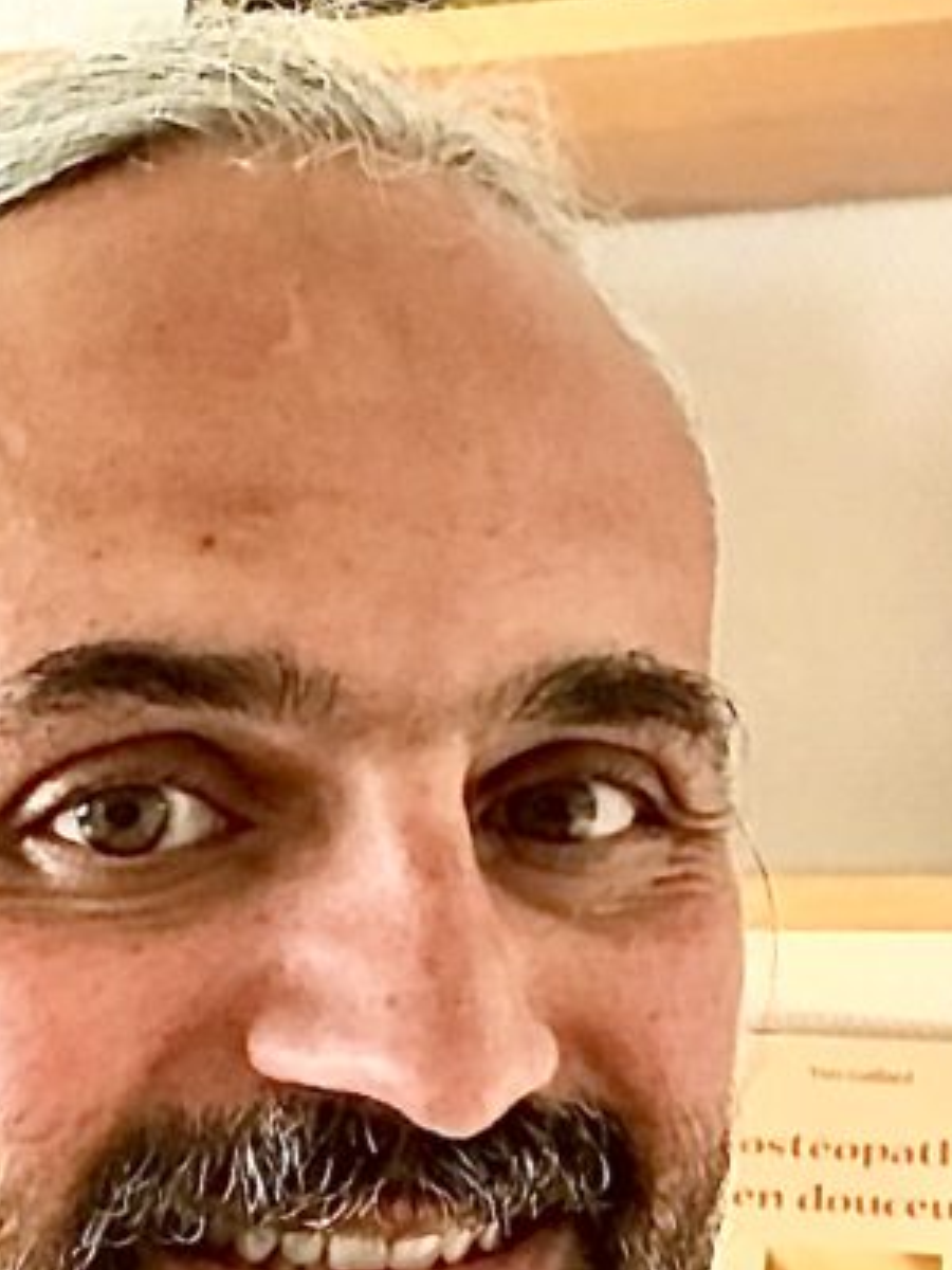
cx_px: 281
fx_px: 3007
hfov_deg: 17.9
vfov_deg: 23.6
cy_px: 924
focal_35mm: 82
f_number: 2.2
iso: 250
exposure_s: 1/17
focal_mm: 2.87
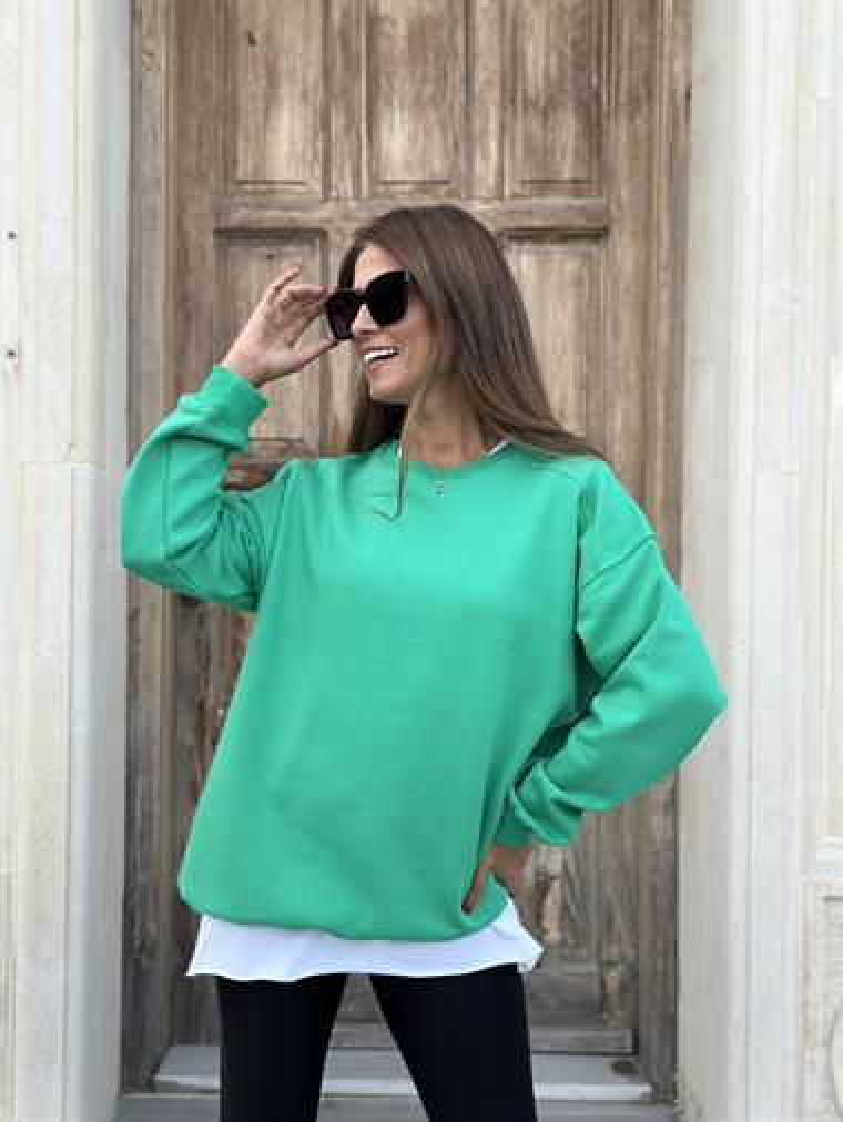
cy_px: 561
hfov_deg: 30.3
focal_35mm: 48
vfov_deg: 39.6
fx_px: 1557
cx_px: 422
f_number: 1.78
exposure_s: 1/257
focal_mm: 6.86
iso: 80
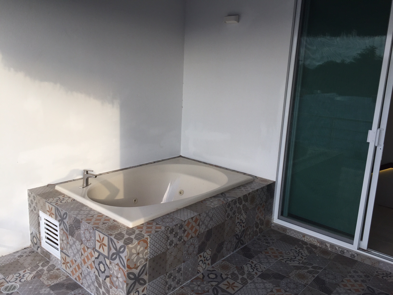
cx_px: 196
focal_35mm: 29
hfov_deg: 61.7
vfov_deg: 48.2
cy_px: 148
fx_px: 329
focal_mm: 4.15
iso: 32
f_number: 2.2
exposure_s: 1/534
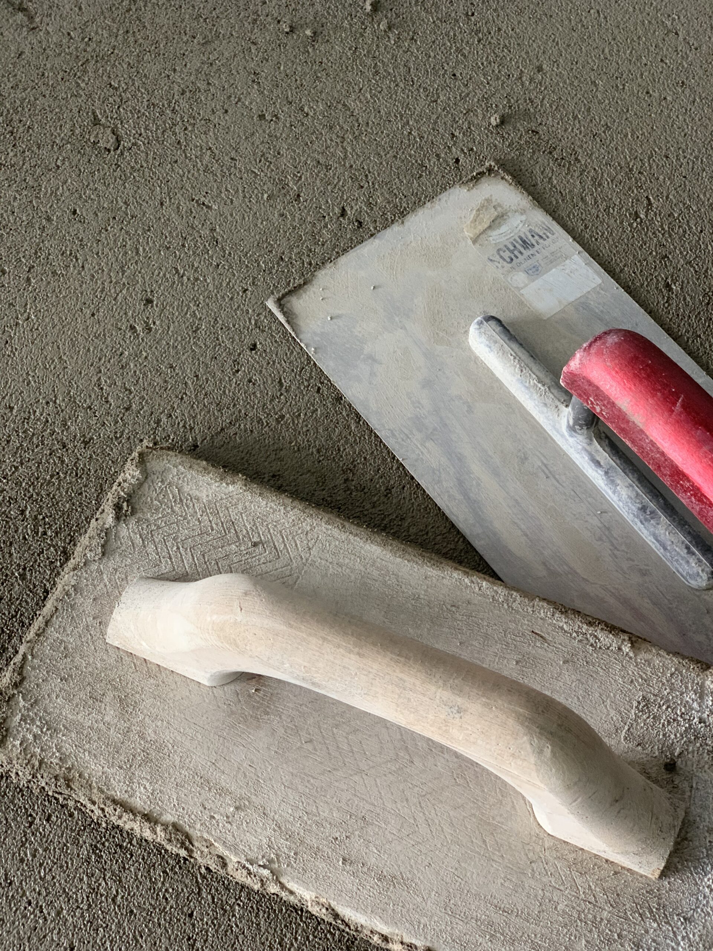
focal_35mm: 52
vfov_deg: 36.8
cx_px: 356
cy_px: 476
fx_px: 1428
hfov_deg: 28.0
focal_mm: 6
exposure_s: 1/60
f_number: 2.4
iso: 160
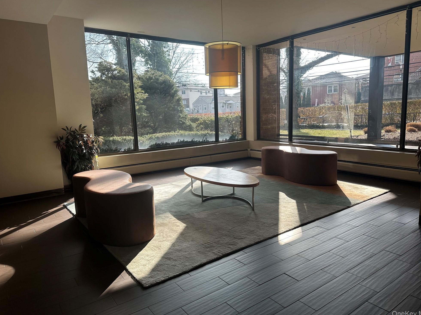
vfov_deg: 54.9
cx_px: 216
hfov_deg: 69.4
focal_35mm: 25
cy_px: 155
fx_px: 304
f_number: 1.78
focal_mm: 6.86
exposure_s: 1/943
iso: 80
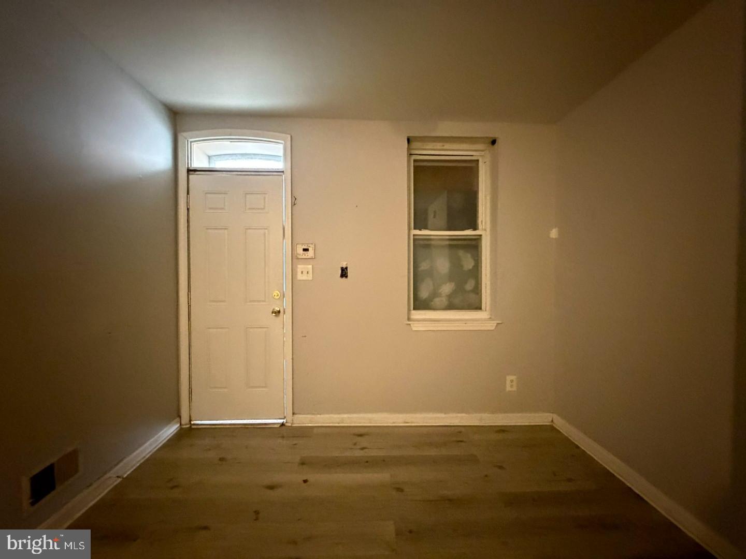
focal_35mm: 14
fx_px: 302
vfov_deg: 85.7
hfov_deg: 102.1
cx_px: 373
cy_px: 280
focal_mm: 2.22
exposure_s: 1/40
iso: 1250
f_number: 2.2
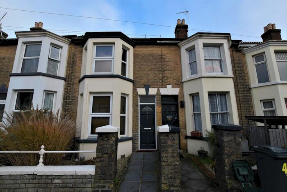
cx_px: 144
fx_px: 120
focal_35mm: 15
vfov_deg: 77.4
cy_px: 96
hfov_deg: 100.4
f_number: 8
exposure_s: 1/250
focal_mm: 10
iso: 400
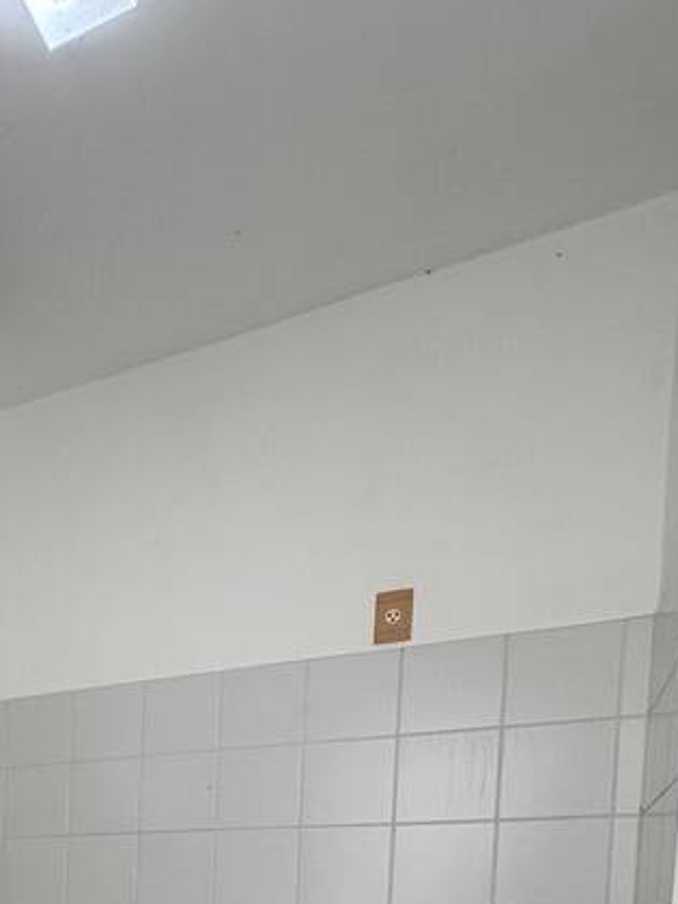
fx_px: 940
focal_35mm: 36
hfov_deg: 33.3
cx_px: -110
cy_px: 979
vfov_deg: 41.6
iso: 80
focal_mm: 2.22
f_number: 2.2
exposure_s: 1/120
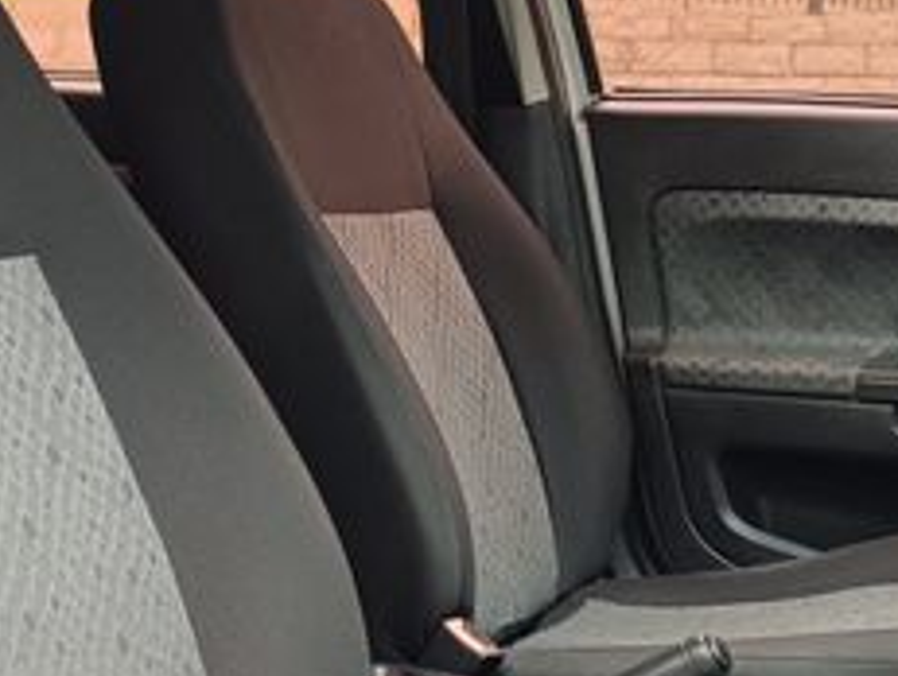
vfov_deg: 27.2
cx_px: 311
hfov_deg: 35.8
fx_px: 1377
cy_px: 517
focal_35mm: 53
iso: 489
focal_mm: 4.94
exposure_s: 1/121
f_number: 1.5
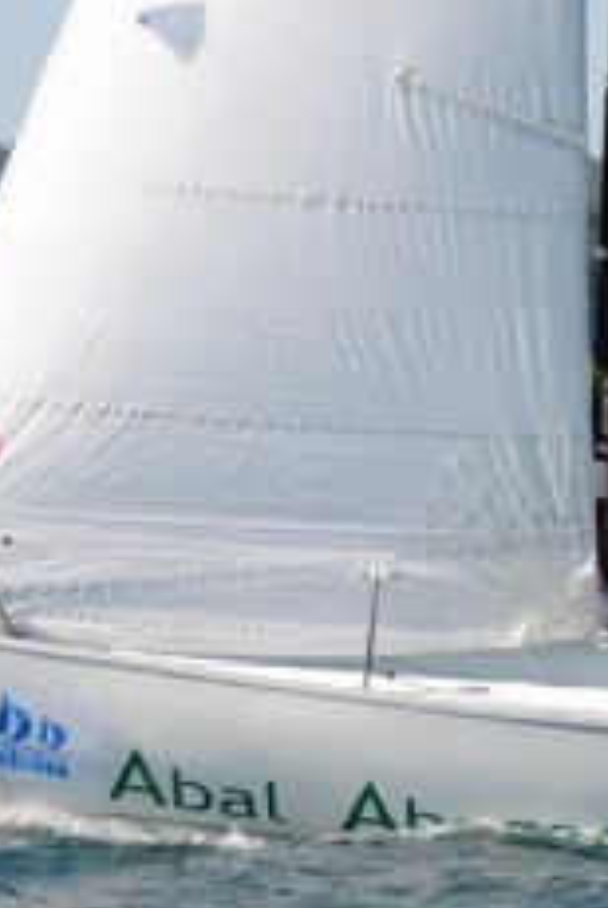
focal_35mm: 428
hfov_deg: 3.2
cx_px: 900
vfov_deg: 4.8
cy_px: 199
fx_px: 10809
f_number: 5.6
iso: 100
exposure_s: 1/500
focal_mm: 82
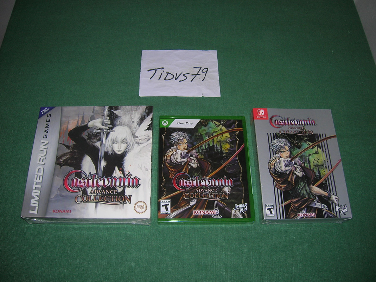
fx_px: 369
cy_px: 141
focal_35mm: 34
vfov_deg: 41.7
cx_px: 188
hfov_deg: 54.0
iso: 50
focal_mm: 5.7
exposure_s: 1/60.1
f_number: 2.9
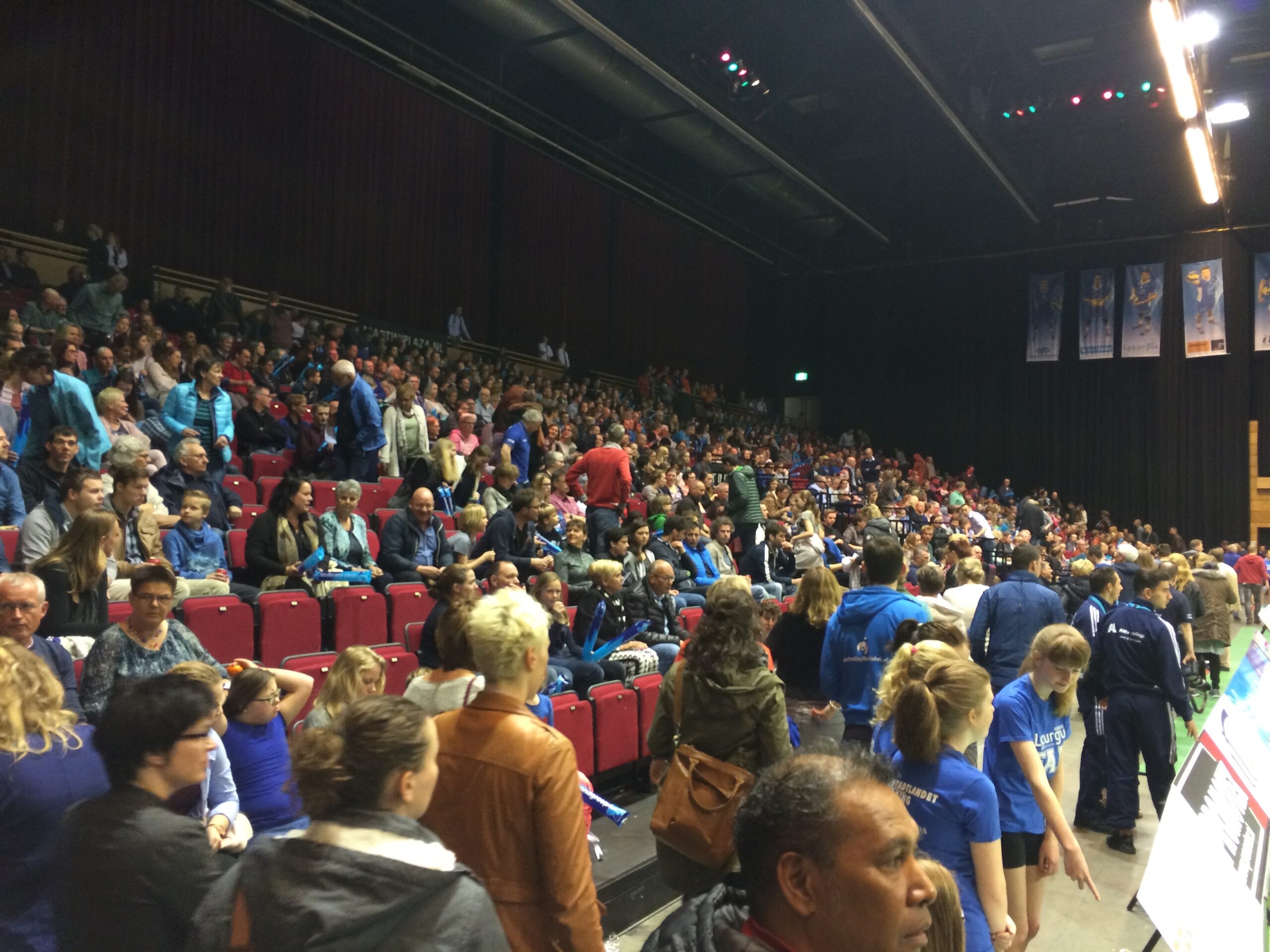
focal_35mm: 29
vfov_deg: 48.2
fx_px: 1064
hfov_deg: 61.7
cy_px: 476
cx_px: 635
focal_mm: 4.15
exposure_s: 1/33
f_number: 2.2
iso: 200
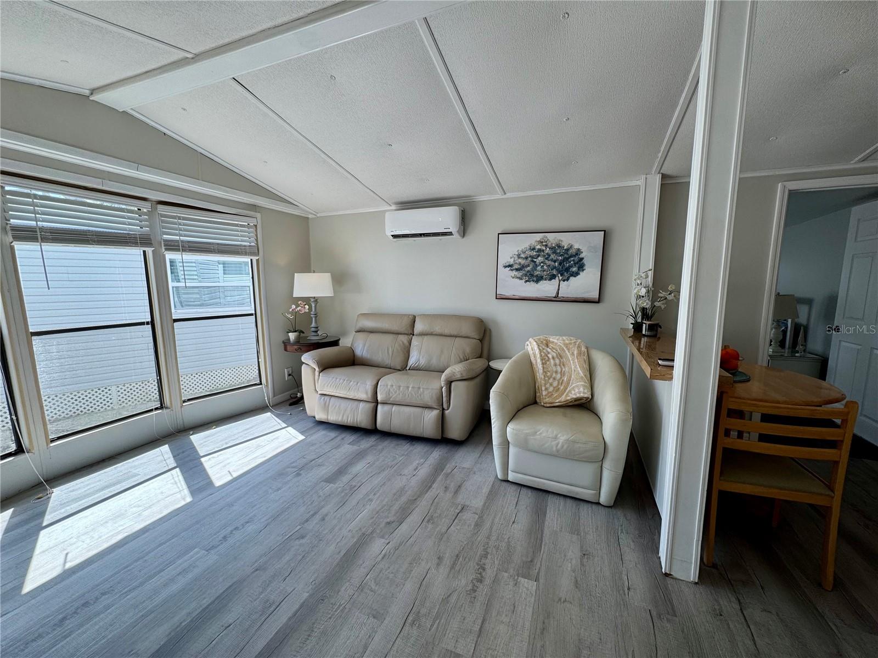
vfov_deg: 85.7
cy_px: 329
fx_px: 355
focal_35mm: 14
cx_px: 439
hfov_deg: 102.1
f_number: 2.2
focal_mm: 2.22
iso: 40
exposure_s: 1/185
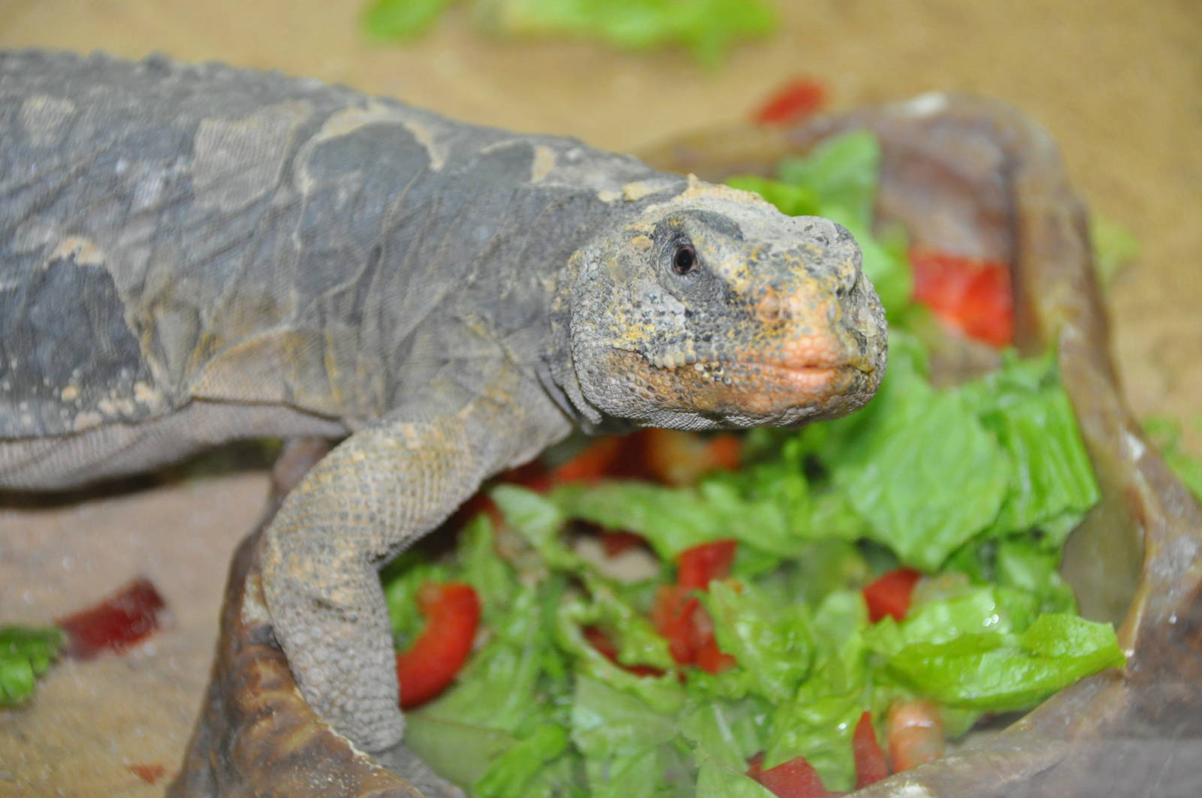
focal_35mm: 180
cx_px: 601
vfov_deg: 7.6
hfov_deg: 11.4
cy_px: 399
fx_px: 6003
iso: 1000
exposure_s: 1/60
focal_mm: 120
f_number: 5.6
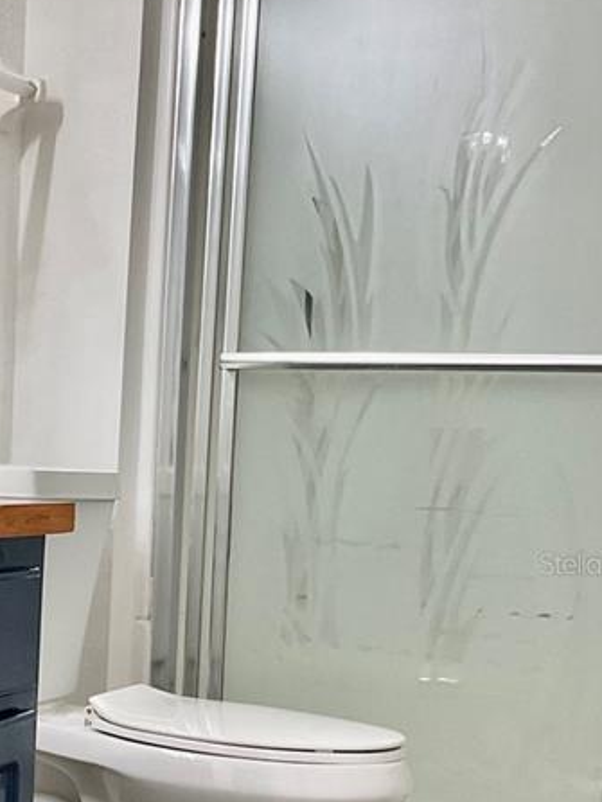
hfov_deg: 17.9
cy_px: 563
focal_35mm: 78
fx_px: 1807
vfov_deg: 24.8
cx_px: -142
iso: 50
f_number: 1.8
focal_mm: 3
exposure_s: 1/60
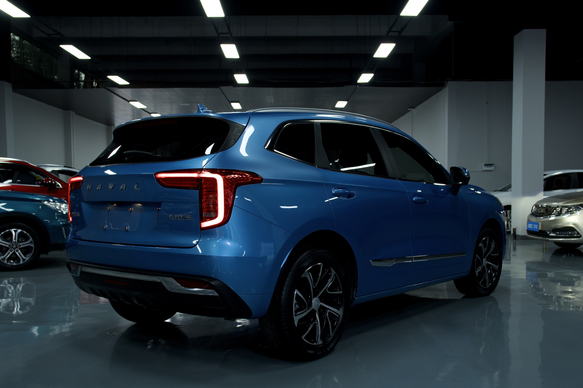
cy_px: 194
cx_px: 292
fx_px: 454
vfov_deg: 46.3
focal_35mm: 28
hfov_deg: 65.4
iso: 250
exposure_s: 1/160
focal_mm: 18.7
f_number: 3.2
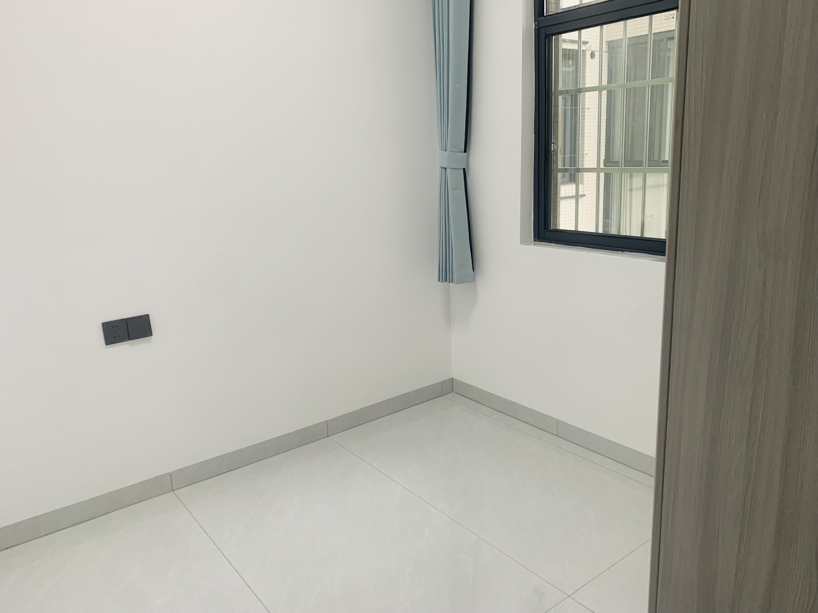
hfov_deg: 67.3
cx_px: 409
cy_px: 306
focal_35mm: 26
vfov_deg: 53.1
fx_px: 614
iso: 100
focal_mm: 4.25
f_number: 1.8
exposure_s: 1/121
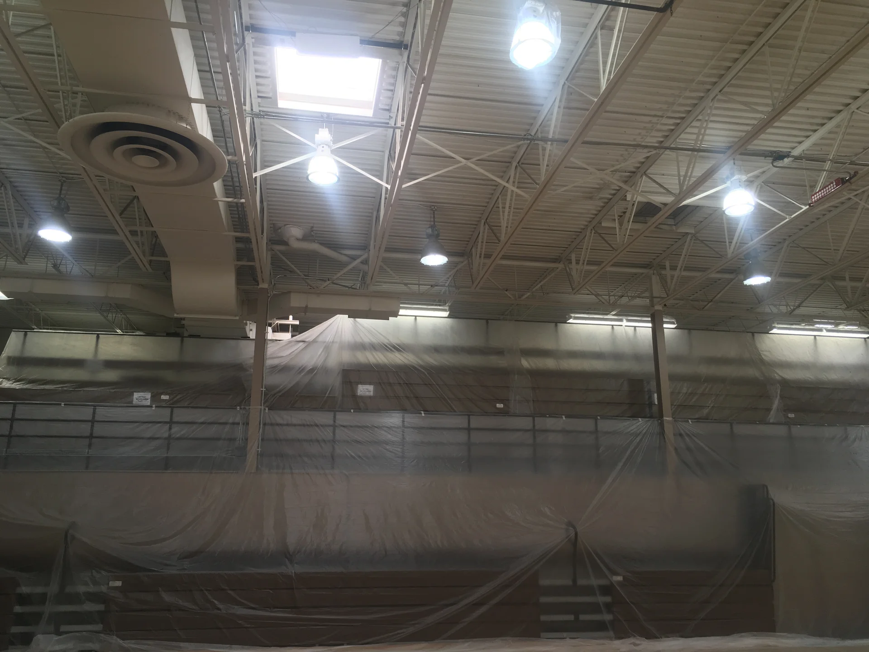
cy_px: 326
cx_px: 434
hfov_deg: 61.7
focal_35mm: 29
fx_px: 728
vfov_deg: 48.2
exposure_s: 1/40
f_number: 2.2
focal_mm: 4.15
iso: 25
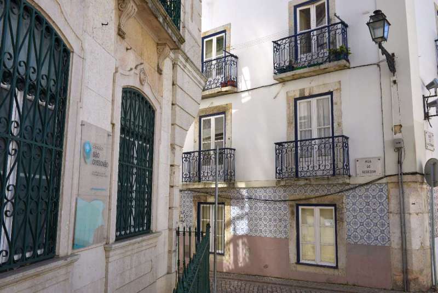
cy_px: 146
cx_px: 219
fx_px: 389
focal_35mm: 32
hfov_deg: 58.7
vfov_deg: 41.1
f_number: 14
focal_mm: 32
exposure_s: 1/100
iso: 125
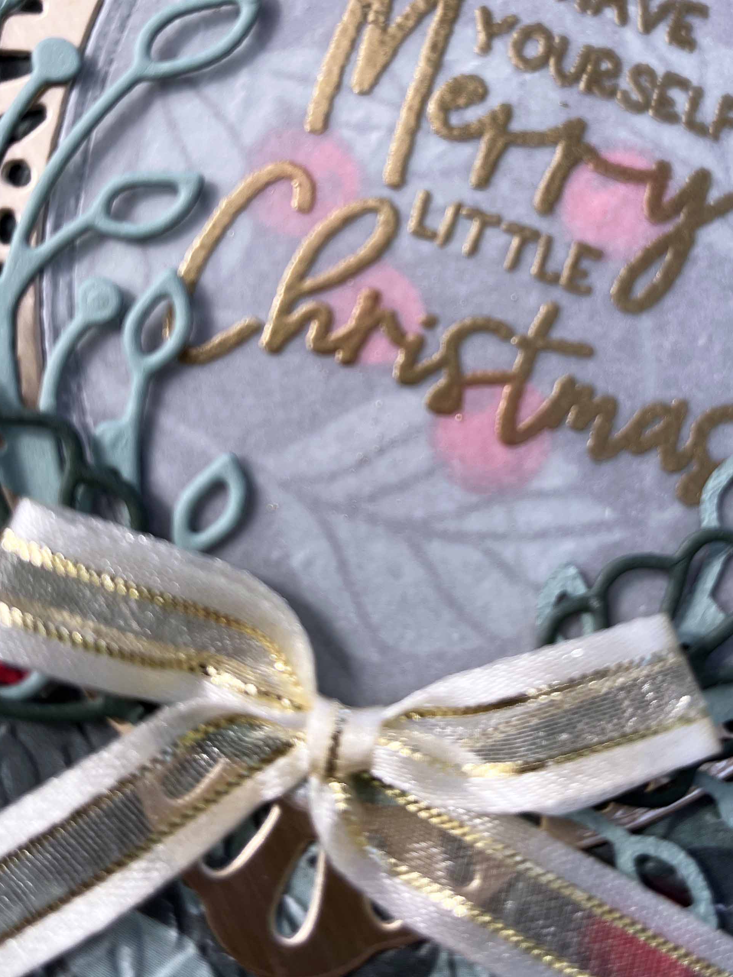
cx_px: 452
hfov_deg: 35.0
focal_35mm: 41
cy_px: 318
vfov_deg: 45.0
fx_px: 1157
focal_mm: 5.1
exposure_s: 1/639
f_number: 1.6
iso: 50
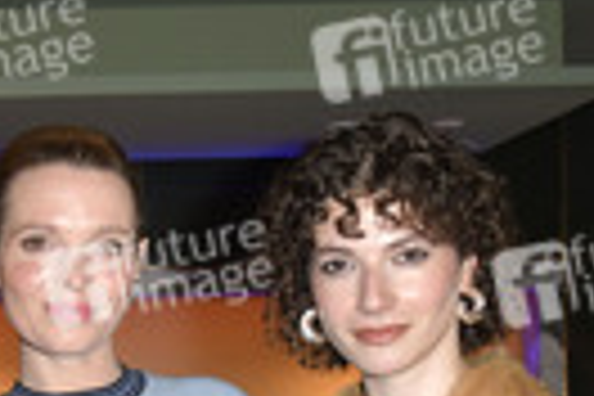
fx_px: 1584
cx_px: 38
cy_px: 612
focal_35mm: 96
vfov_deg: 13.4
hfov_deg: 20.7
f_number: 5
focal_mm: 28
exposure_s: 1/250
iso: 1000
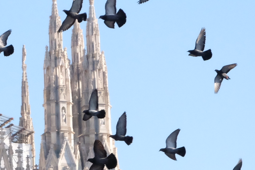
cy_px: 189
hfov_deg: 8.7
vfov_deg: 5.9
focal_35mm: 232
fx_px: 1644
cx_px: -85
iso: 5000
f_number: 9
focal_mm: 55
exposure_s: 1/4000
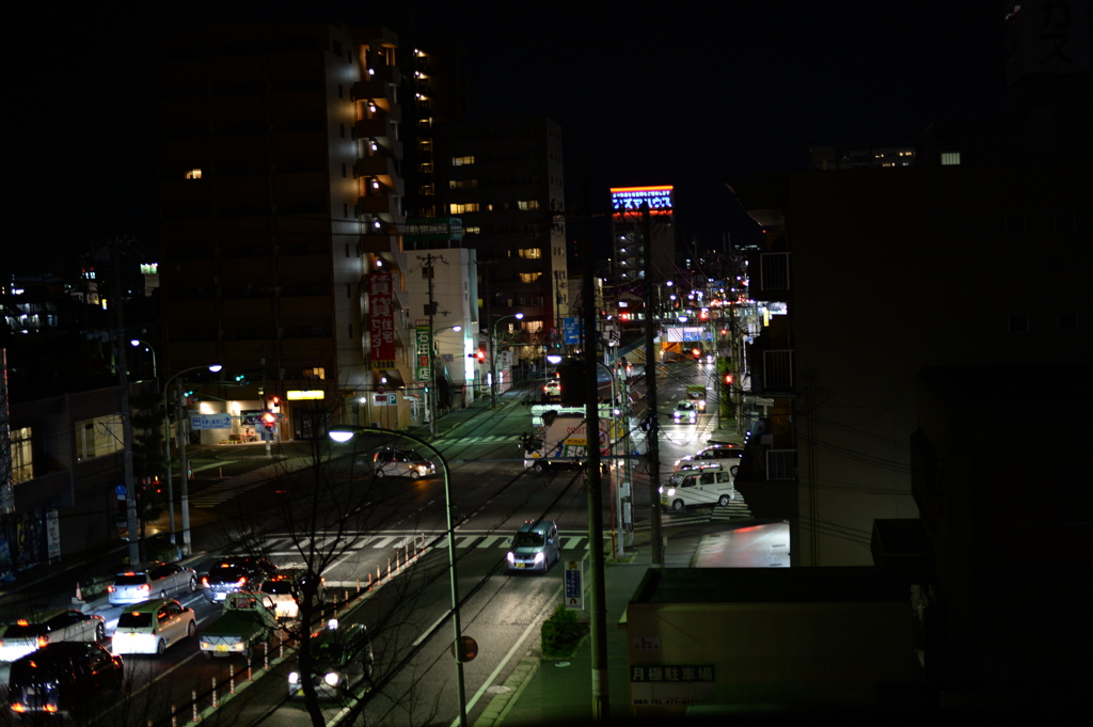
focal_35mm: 50
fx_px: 1517
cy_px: 364
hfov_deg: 39.6
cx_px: 546
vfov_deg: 26.9
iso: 1100
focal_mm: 50
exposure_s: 1/50
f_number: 1.8
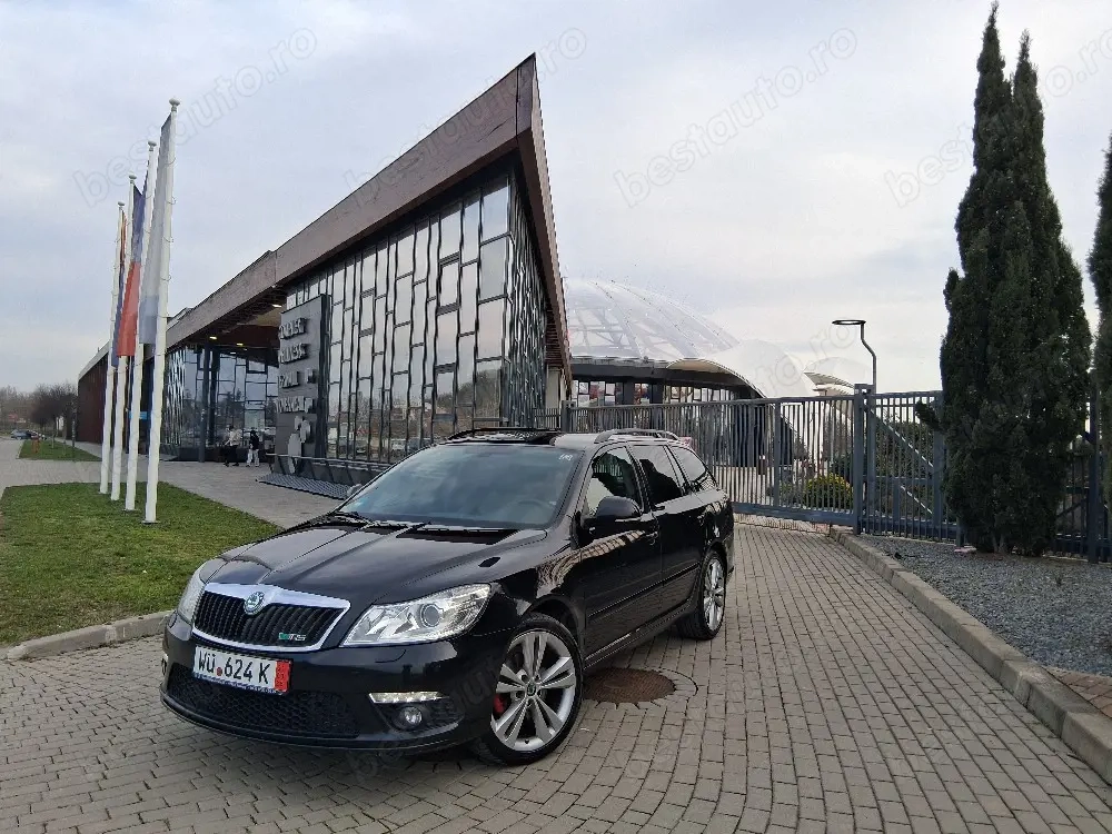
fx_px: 835
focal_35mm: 26
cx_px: 556
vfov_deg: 53.1
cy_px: 417
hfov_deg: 67.3
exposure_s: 1/159
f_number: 1.8
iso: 25
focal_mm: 3.98
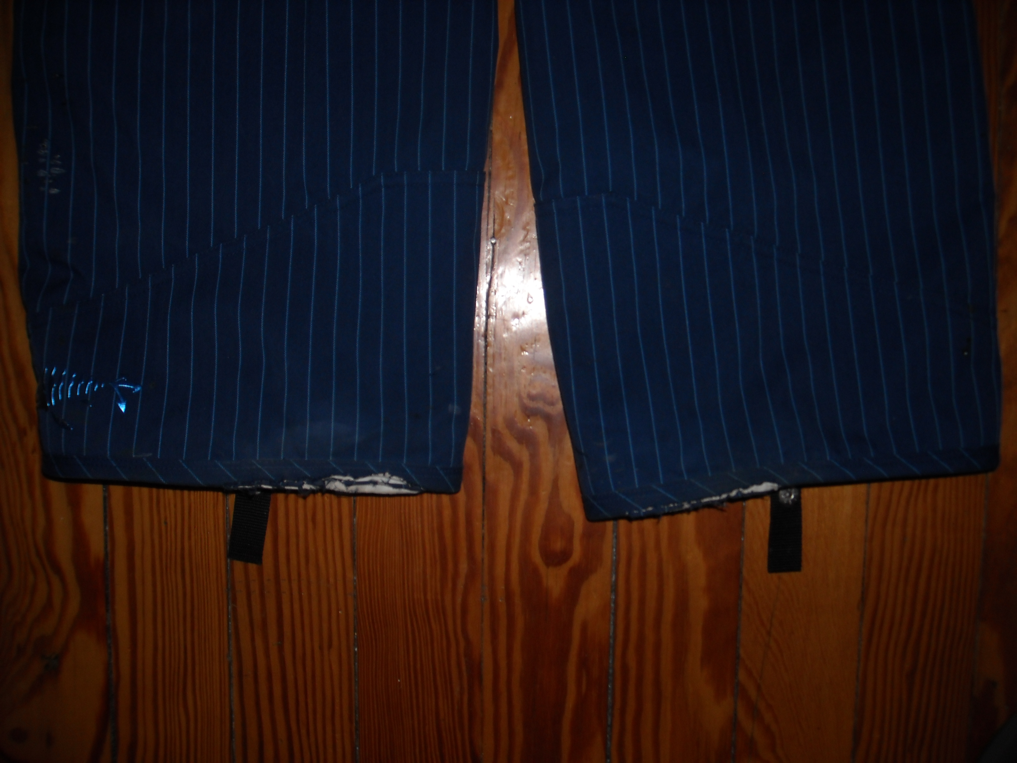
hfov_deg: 52.6
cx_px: 508
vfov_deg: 40.7
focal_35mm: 35
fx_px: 1028
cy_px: 382
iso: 64
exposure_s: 1/60
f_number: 5.6
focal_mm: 5.7
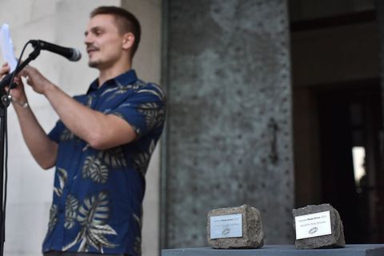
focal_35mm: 50
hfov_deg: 39.6
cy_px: 128
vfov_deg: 27.0
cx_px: 192
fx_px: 533
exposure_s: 1/4000
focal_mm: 50
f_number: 4
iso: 4000
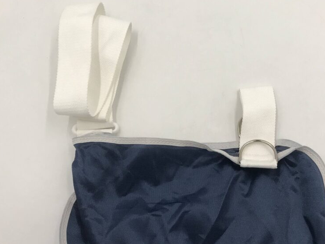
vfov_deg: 37.6
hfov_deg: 48.8
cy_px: 146
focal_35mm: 38
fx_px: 357
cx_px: 188
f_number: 1.8
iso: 20
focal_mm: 3.99
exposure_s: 1/30
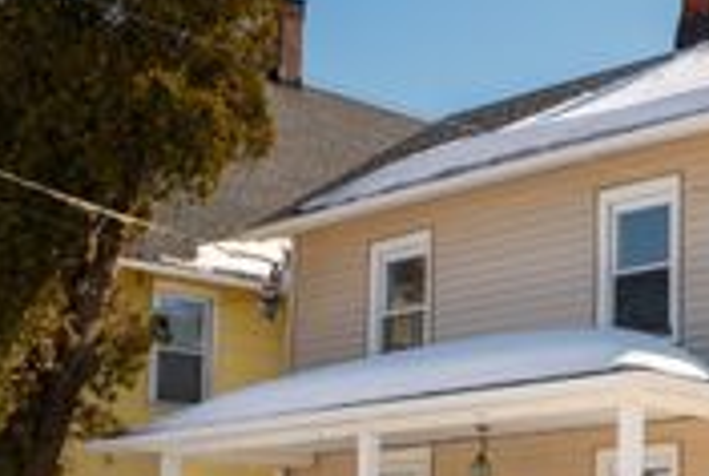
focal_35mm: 85
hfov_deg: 23.2
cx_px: 641
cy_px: 426
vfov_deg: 15.9
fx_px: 1677
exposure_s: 1/1000
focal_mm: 20
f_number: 5
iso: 100
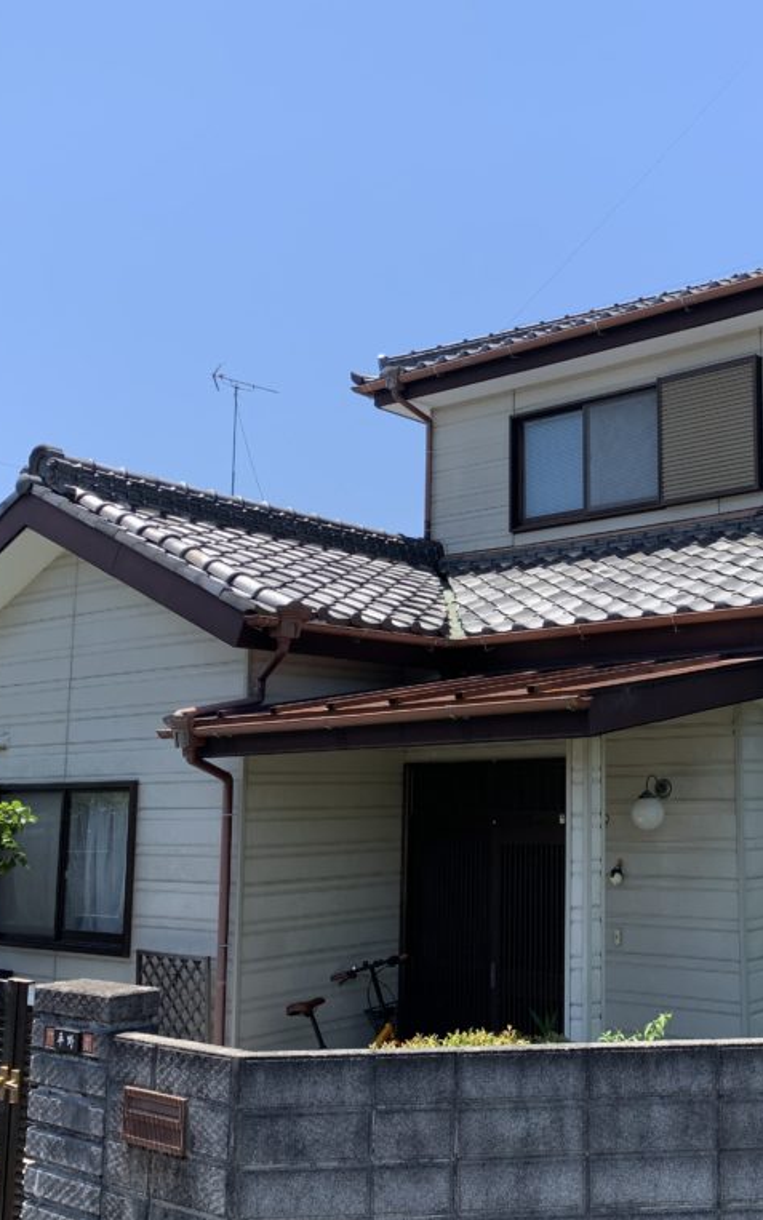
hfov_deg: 33.2
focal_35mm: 37
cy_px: 611
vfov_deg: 52.7
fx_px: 1231
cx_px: 641
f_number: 1.8
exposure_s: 1/1447
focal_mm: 4.25
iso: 25
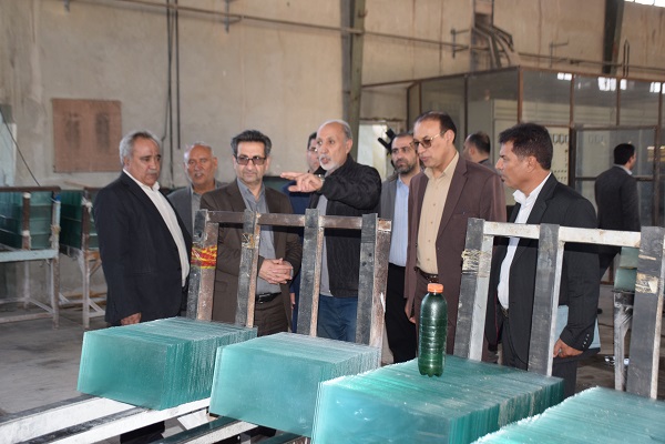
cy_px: 222
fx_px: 748
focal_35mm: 40
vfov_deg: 33.0
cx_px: 332
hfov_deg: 47.9
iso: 900
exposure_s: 1/60
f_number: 4
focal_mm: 27
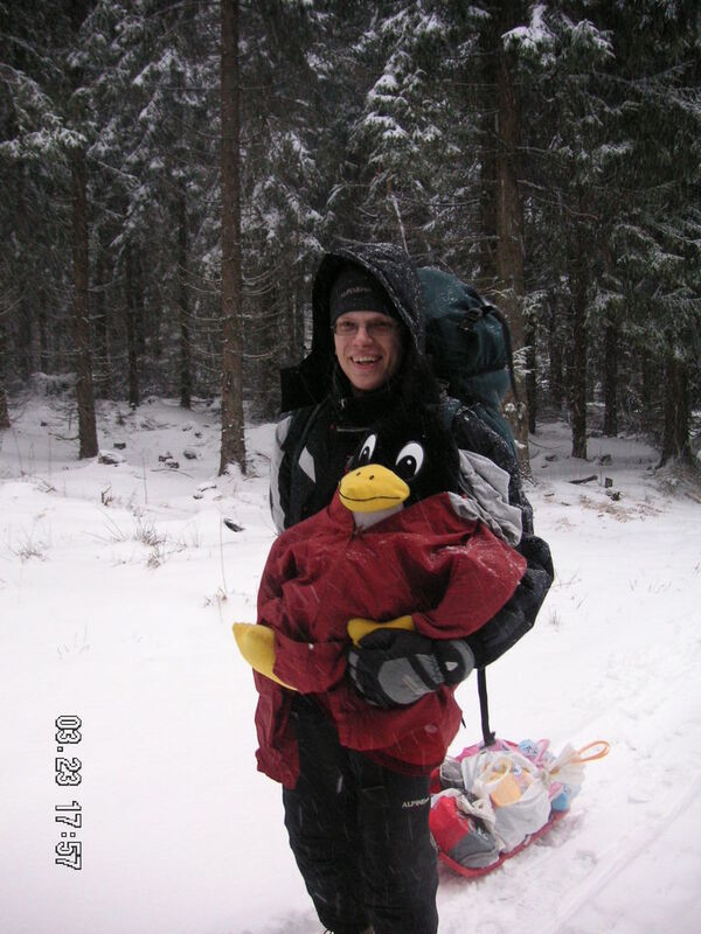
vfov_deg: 50.1
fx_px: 999
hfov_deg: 38.7
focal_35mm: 37
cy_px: 467
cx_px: 350
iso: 100
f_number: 2.8
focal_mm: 6.1
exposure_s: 1/45
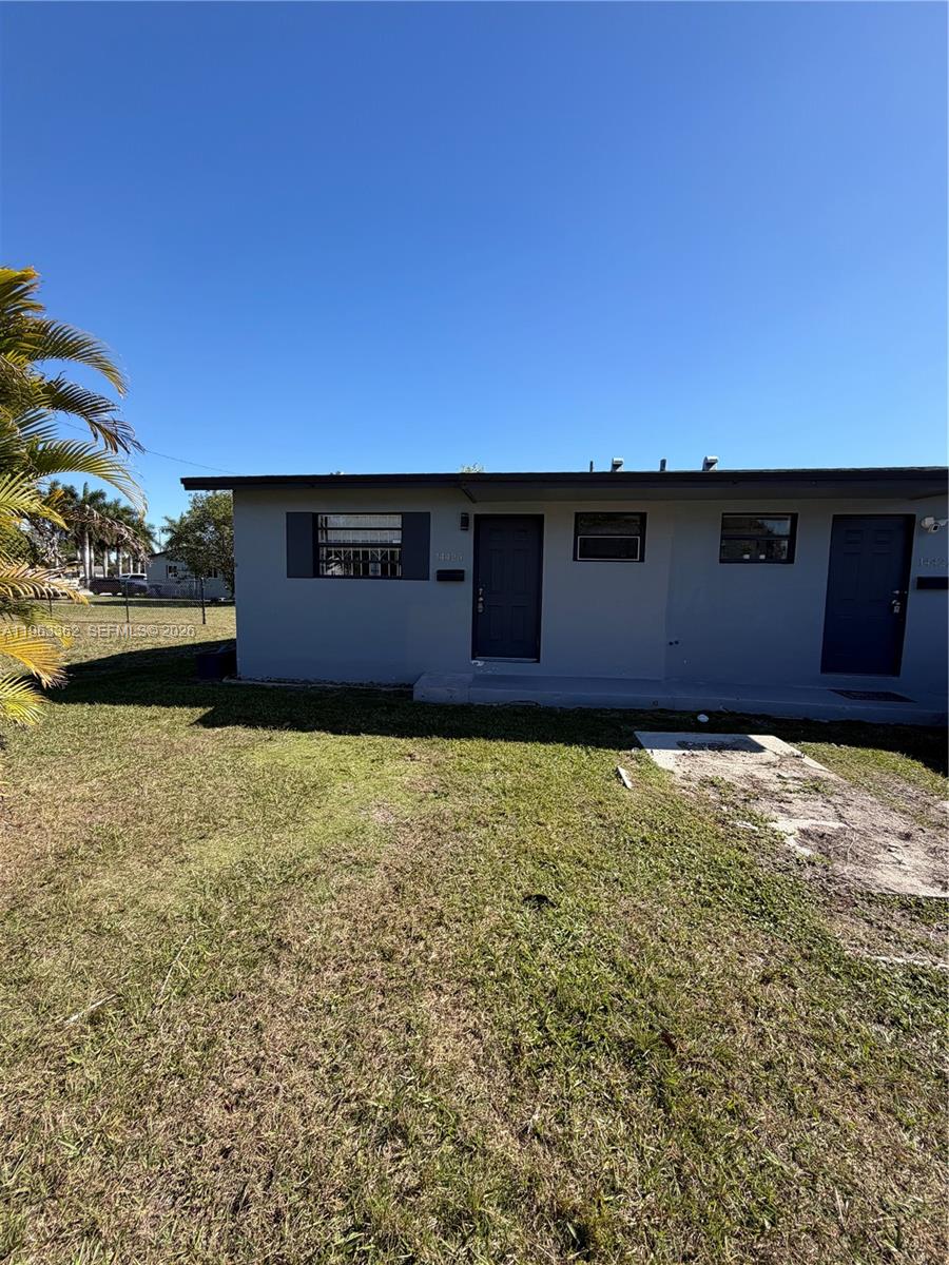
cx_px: 474
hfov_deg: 85.7
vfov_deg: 102.1
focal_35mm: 14
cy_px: 632
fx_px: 512
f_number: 2.2
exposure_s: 1/770
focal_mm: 2.22
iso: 25
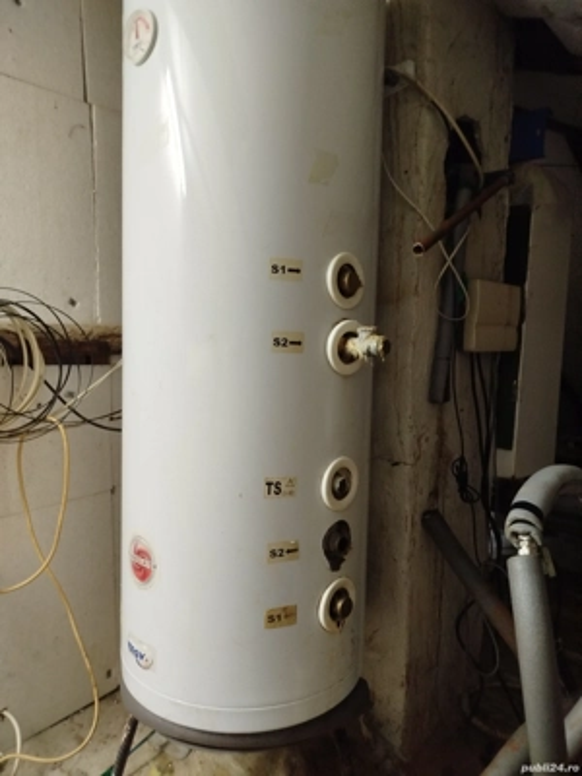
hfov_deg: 56.8
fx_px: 538
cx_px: 291
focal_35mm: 24
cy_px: 388
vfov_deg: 71.6
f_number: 1.7
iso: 500
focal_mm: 5.31
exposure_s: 1/33
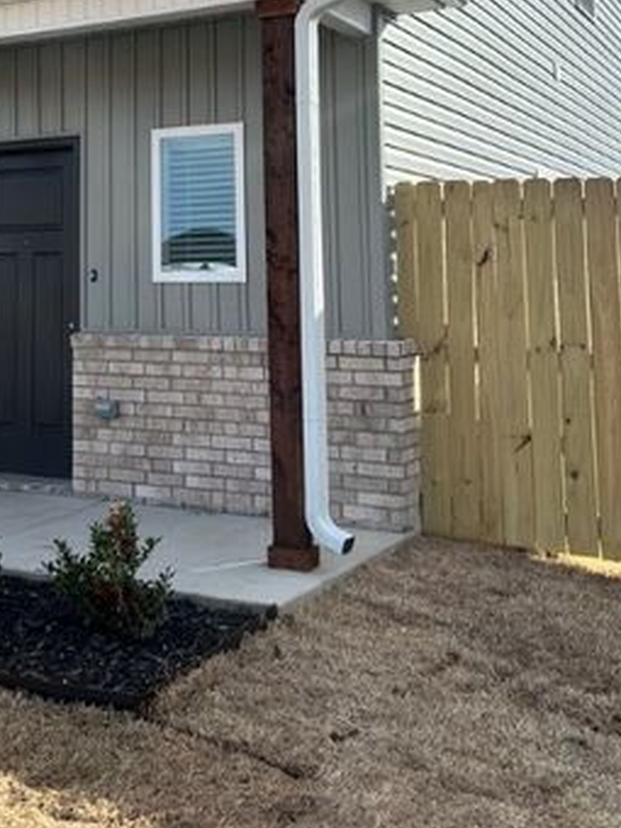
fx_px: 1220
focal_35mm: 51
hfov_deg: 27.7
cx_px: 88
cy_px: 140
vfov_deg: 36.0
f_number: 1.5
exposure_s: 1/2915
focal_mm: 5.7
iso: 50
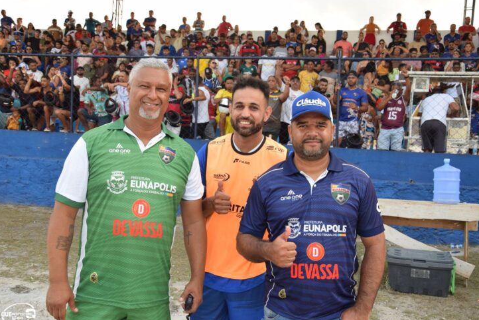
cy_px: 162
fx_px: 513
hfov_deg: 50.1
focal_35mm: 39
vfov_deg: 34.6
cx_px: 243
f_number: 6.3
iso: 400
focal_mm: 25
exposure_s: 1/160
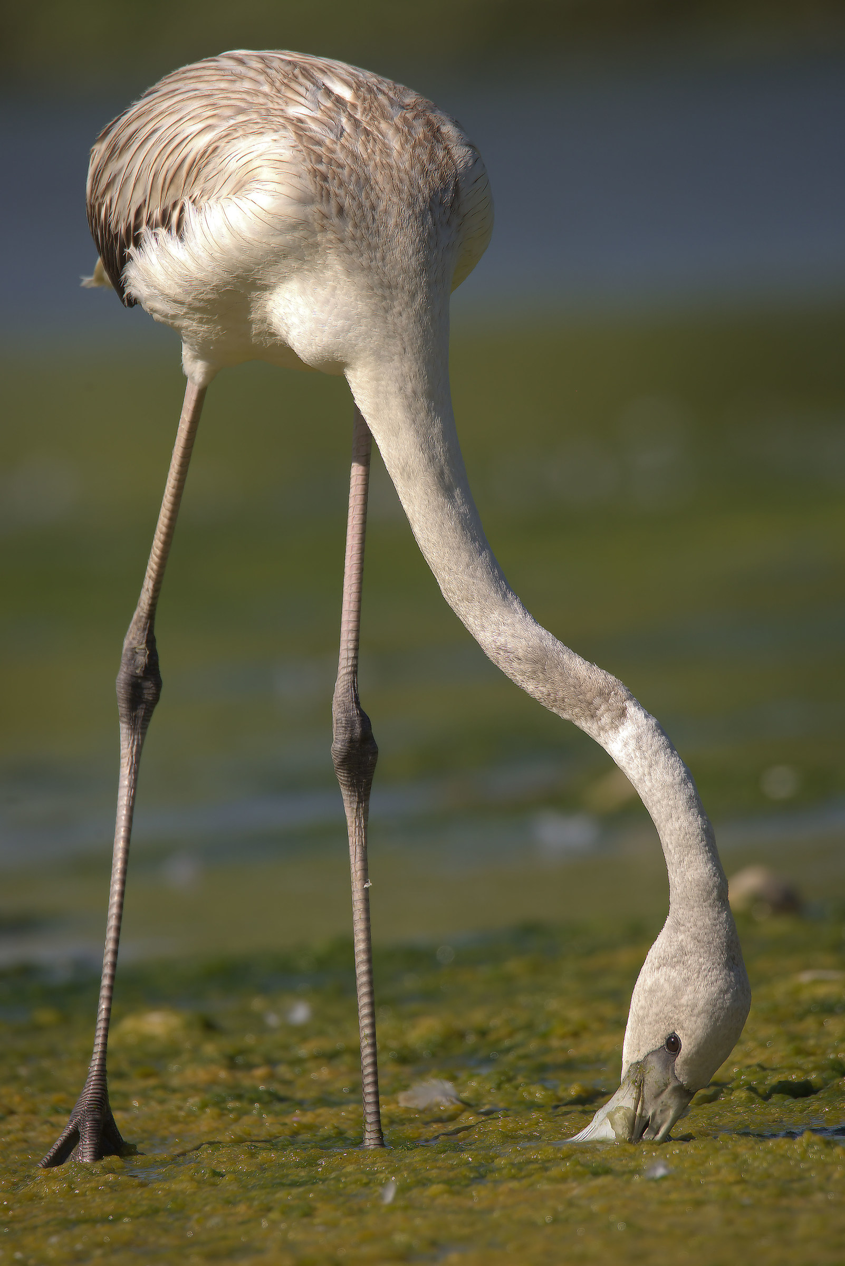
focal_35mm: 600
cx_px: 422
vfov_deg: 3.4
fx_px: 21105
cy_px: 633
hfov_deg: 2.3
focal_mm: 600
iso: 250
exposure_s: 1/800
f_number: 8
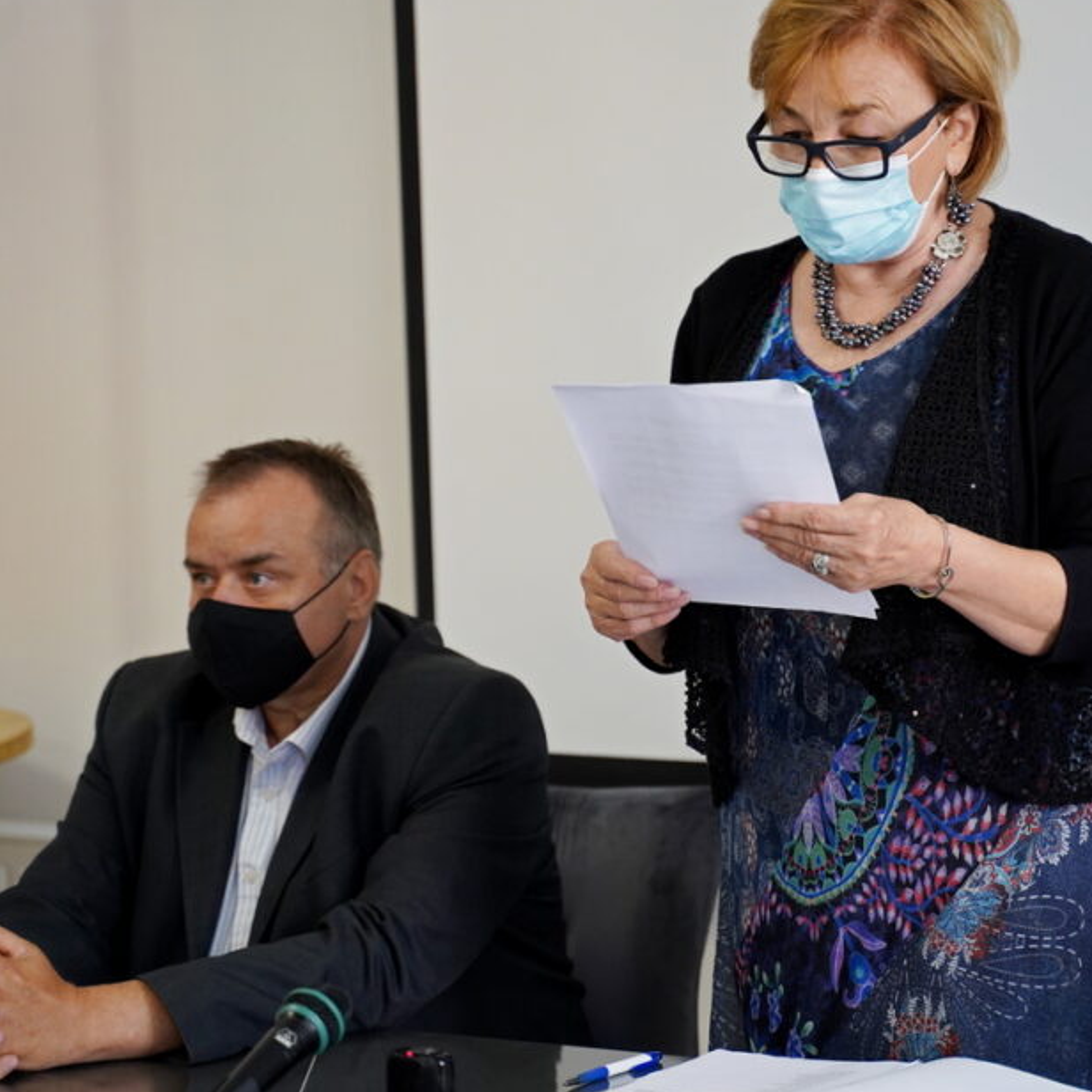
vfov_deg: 16.4
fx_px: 3783
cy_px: 540
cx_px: 792
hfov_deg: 16.4
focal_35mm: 106
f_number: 2.8
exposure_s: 1/400
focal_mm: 75
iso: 1250
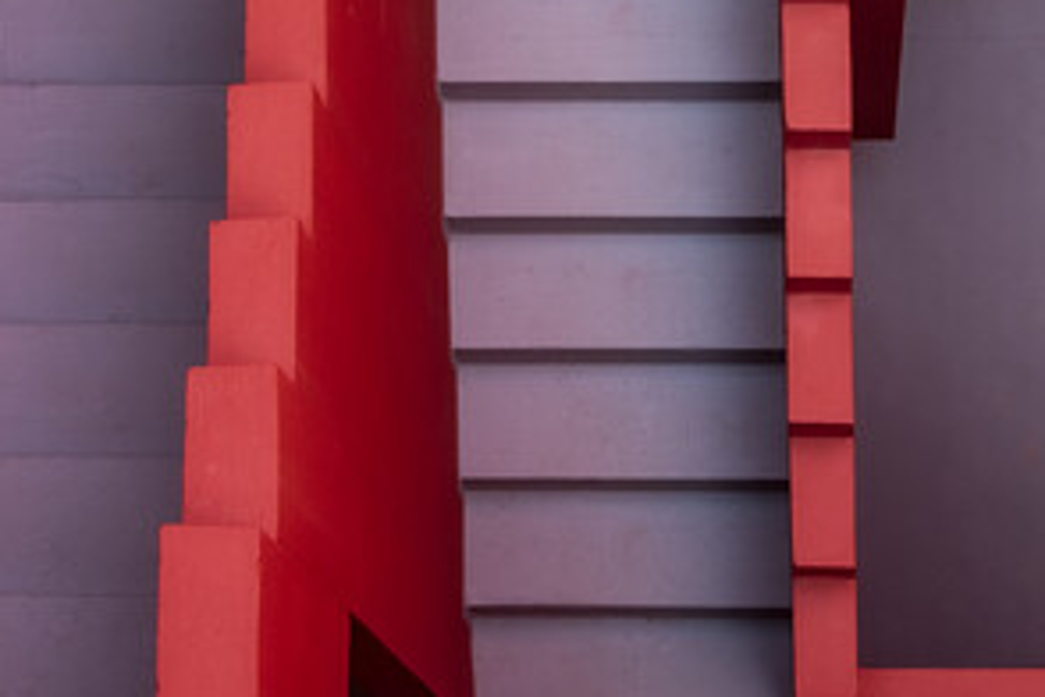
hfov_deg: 21.0
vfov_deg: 14.0
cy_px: 59
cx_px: 615
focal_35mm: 97
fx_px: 2815
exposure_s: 1/100
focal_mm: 38
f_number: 5.6
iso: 400
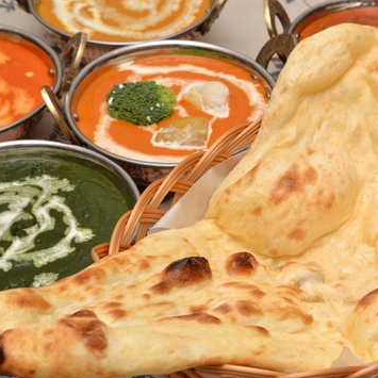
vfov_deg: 17.9
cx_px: 227
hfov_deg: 17.9
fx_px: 1198
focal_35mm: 97
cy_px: 191
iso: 800
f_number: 14
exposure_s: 1/60
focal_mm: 50
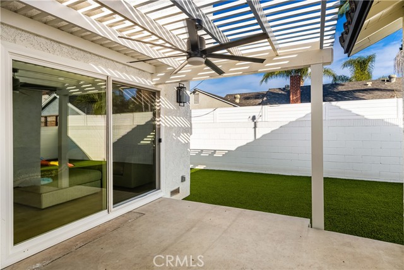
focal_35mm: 18
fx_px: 202
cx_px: 202
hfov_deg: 90.0
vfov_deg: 67.4
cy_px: 135
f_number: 14
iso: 100
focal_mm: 18
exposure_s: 1/200
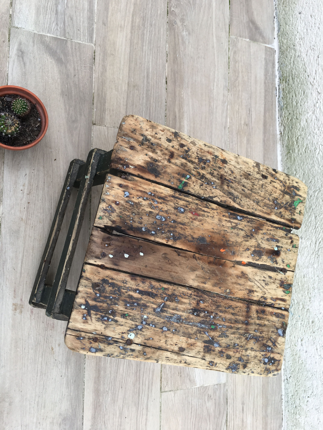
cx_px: 162
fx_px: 361
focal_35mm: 29
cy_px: 215
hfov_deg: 48.2
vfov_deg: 61.7
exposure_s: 1/129
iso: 25
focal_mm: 4.15
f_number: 2.2
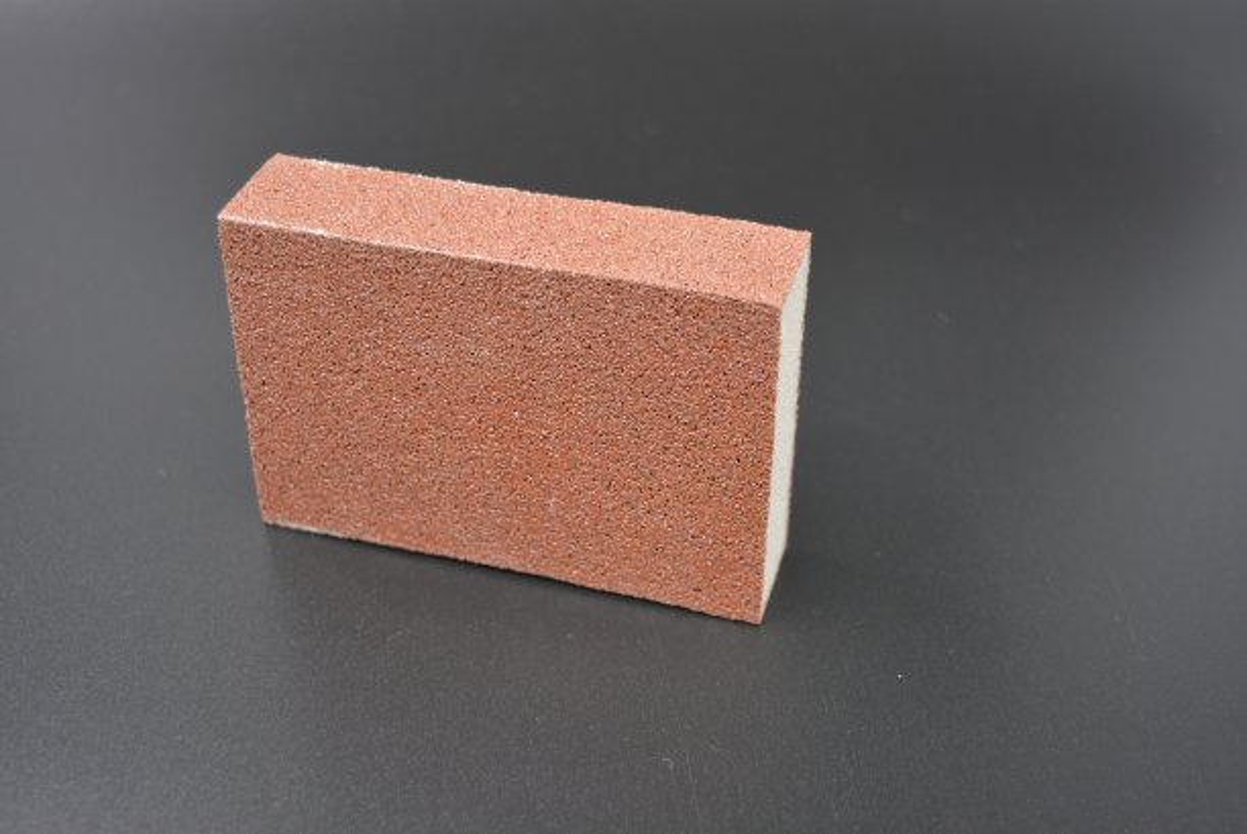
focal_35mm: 52
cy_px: 417
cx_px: 624
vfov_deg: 25.8
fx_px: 1820
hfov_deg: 37.8
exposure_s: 1/60
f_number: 4.5
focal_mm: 35
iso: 560
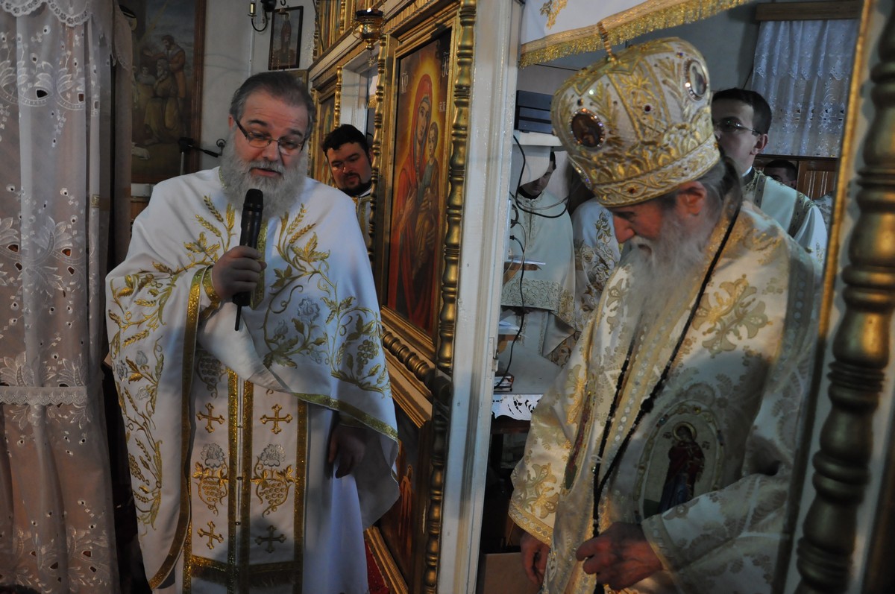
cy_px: 297
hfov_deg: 67.4
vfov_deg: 47.8
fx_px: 670
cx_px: 448
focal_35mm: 27
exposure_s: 1/125
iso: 1600
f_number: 4
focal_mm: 18
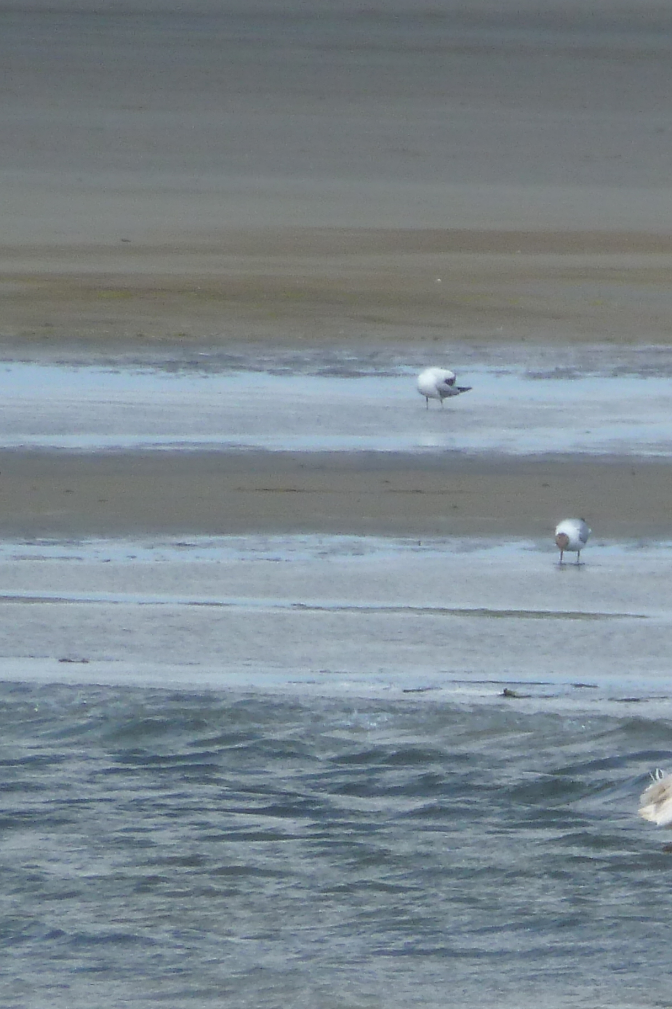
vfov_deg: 1.7
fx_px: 33050
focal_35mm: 1180
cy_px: 782
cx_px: 717
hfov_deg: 1.2
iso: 100
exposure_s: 1/320
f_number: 5.9
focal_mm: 68.8
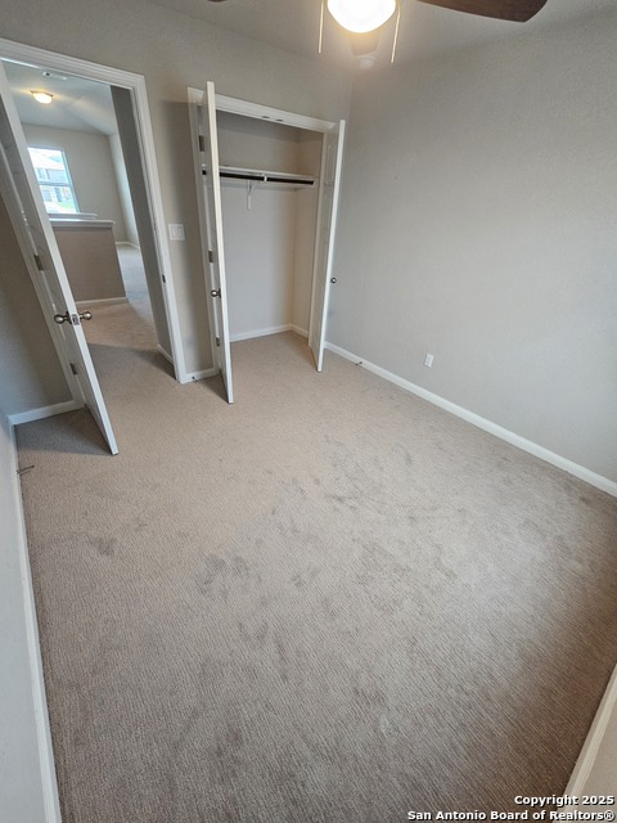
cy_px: 412
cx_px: 308
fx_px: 309
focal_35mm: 13
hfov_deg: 89.9
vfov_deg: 106.2
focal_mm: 2.2
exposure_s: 1/60
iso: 250
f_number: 2.2
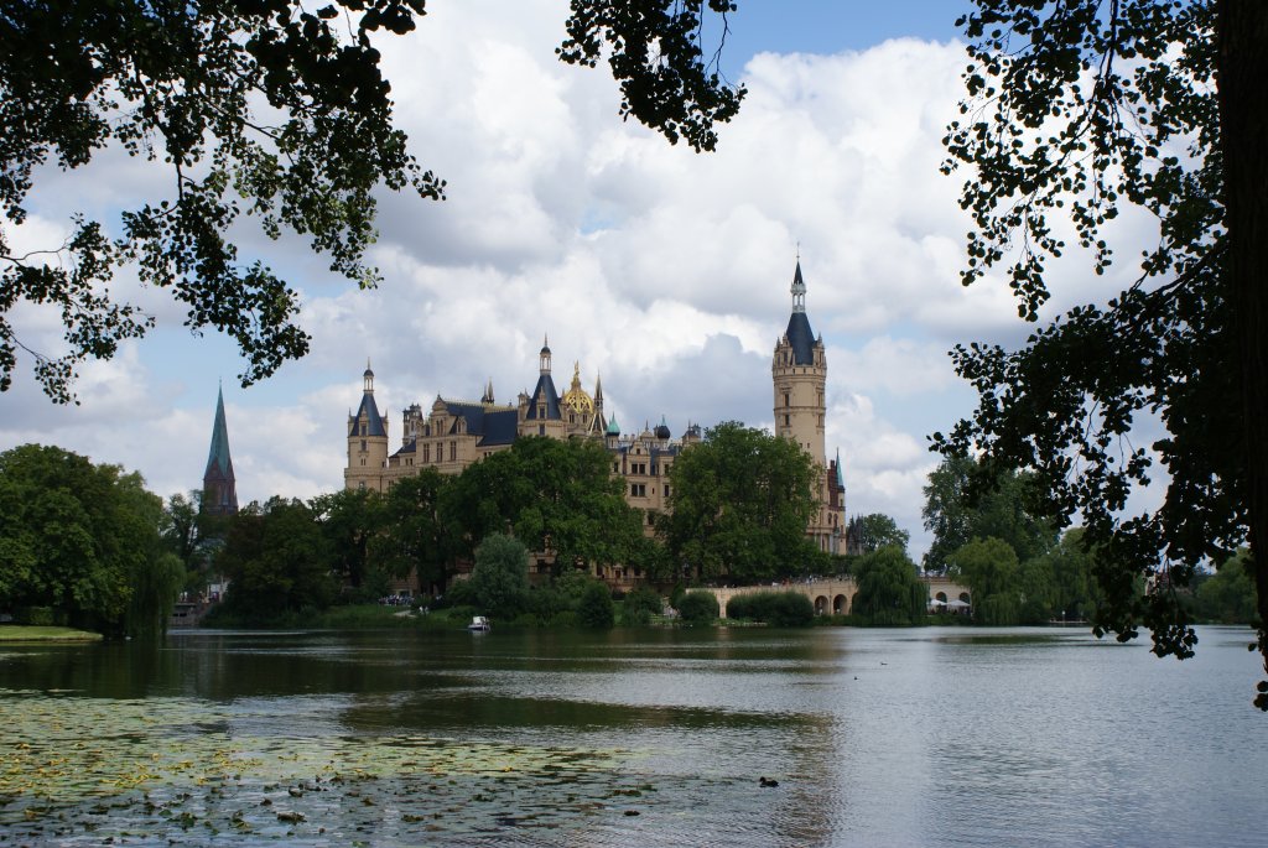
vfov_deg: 25.8
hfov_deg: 37.8
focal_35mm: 52
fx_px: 1851
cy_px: 424
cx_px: 634
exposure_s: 1/160
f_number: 11
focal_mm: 35
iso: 100
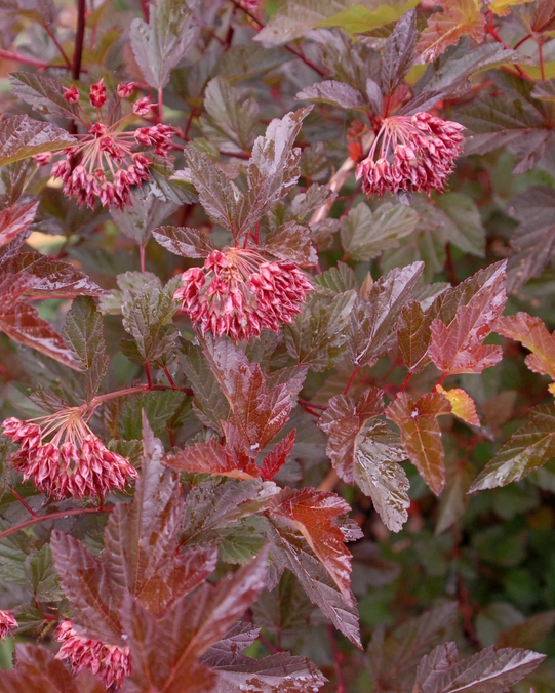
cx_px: 206
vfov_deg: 29.6
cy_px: 346
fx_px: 1314
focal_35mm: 64
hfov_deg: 23.8
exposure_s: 1/100
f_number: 5
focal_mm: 30
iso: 400
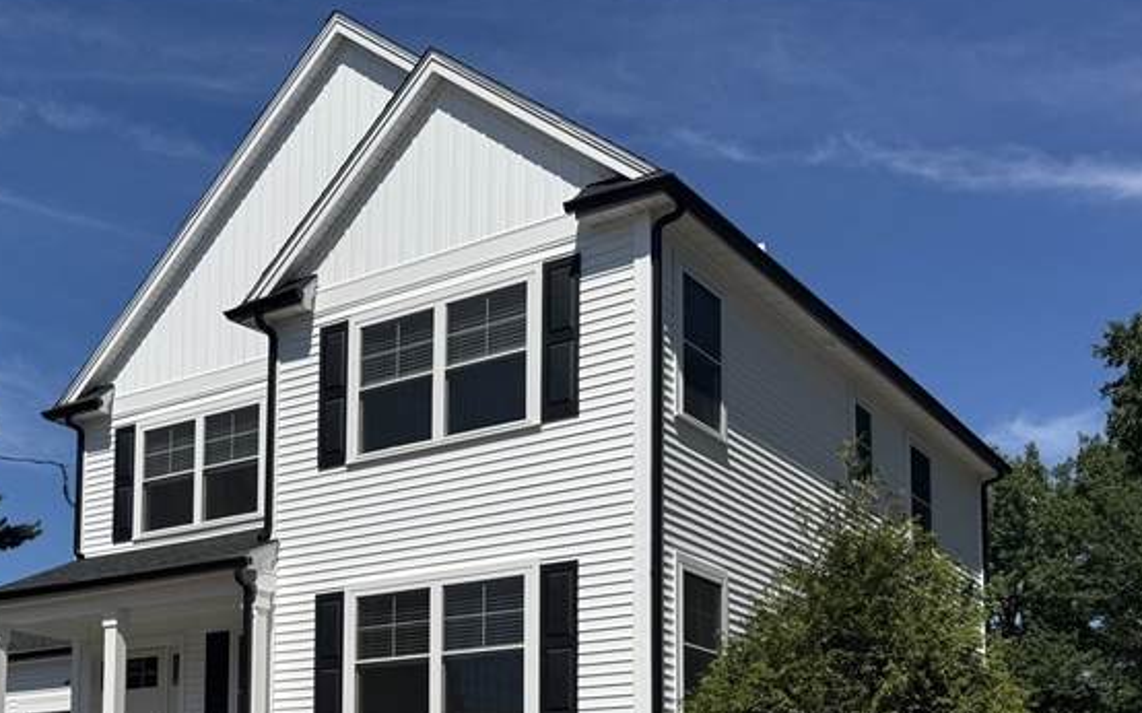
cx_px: 233
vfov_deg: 25.9
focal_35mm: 47
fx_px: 1462
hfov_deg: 40.9
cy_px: 727
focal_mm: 6.76
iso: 80
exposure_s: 1/9009
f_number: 1.78
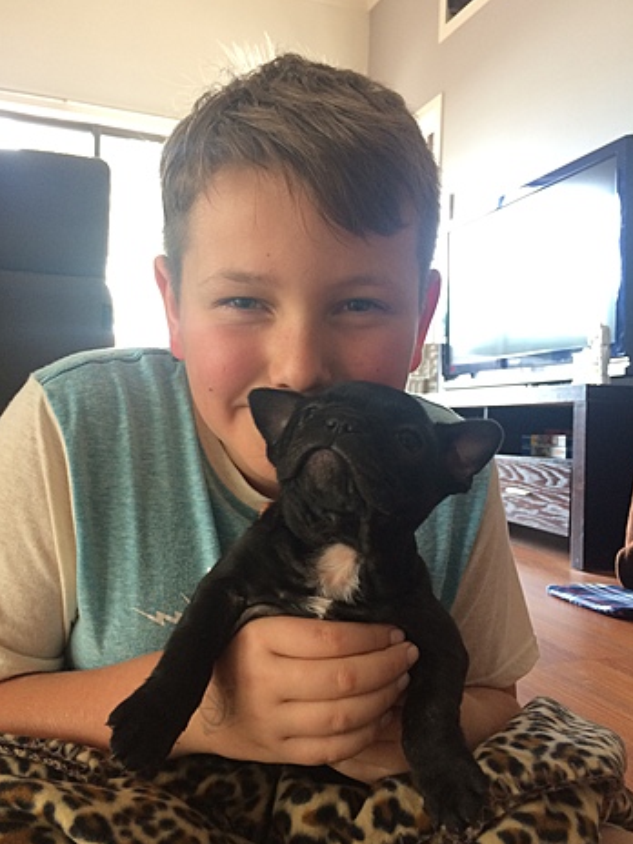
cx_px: 313
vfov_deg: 60.0
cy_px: 415
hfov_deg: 46.8
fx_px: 731
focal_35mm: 30
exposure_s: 1/30
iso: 125
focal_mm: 4.15
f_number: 2.2
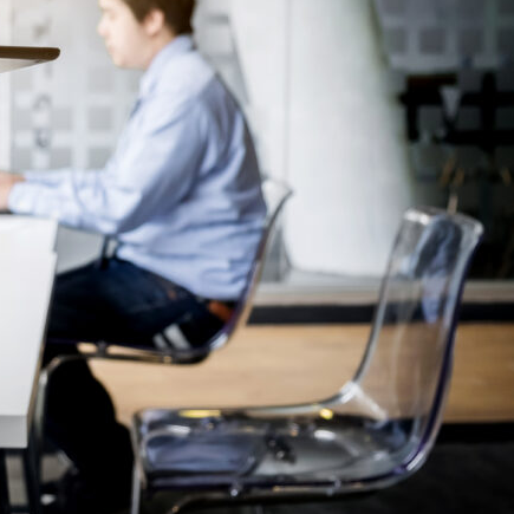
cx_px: 30
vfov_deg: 22.7
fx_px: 1277
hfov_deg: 22.1
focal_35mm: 76
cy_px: 174
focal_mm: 25.4
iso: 640
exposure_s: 1/125
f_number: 3.2
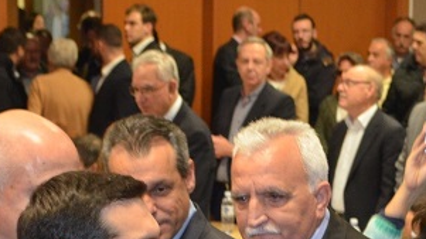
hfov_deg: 12.8
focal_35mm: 167
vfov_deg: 7.2
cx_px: 321
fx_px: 1886
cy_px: 334
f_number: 5.3
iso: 2000
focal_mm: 40
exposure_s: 1/60
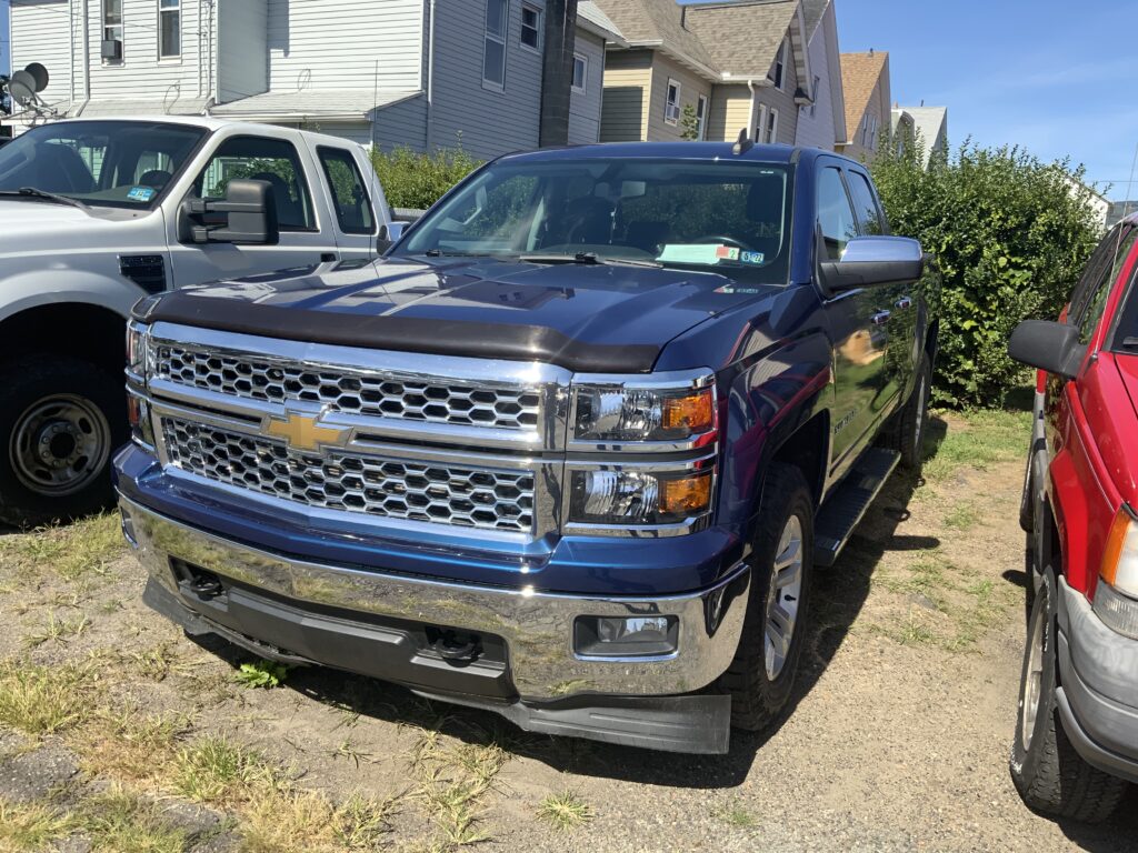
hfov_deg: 61.7
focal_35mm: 29
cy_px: 426
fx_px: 953
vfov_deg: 48.2
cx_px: 569
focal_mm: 3
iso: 16
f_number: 1.8
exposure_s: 1/1195
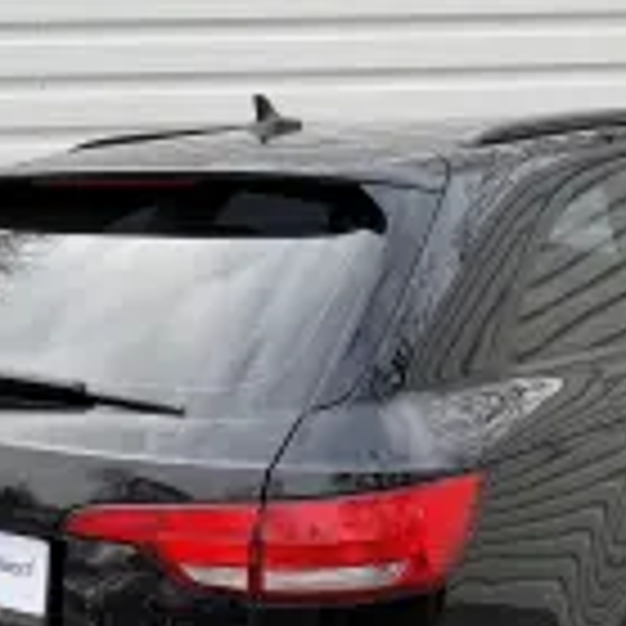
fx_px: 1125
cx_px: 428
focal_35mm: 55
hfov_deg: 30.8
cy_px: 536
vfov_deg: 30.0
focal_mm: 6.76
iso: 80
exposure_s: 1/805
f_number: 1.78
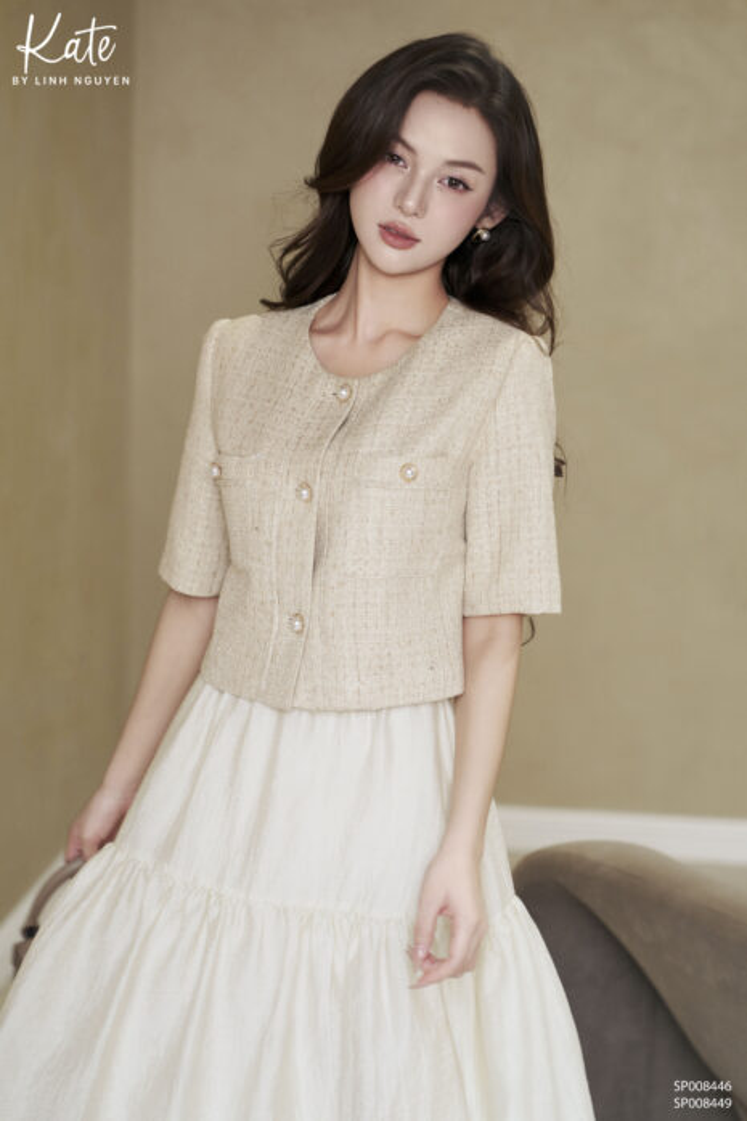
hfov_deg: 19.4
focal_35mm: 70
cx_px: 374
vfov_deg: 28.8
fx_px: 2180
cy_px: 560
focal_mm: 70
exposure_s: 1/100
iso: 640
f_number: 2.8
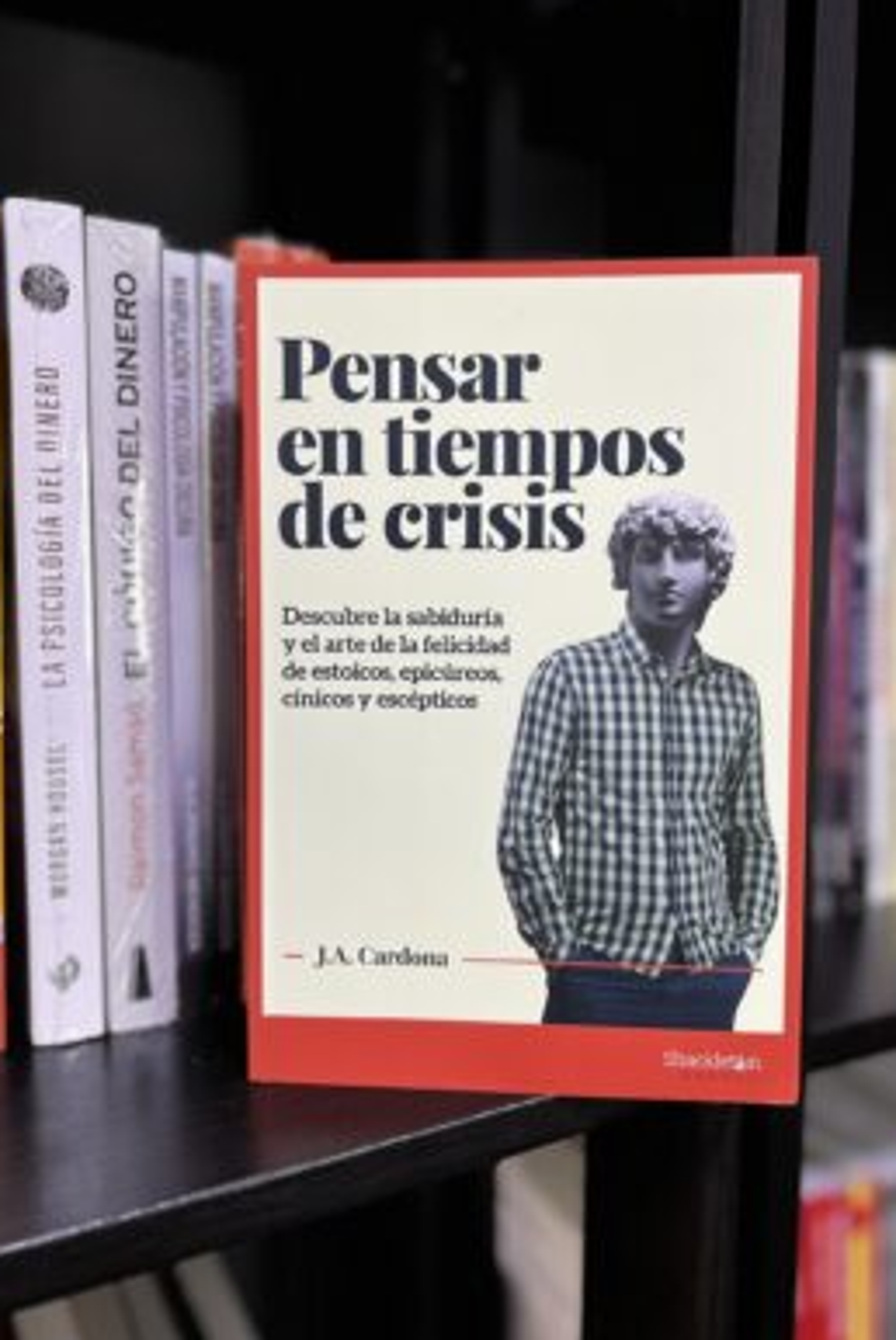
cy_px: 656
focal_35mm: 28
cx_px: 490
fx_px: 1043
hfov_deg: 46.4
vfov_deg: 65.4
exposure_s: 1/60
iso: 160
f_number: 1.5
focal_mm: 5.7
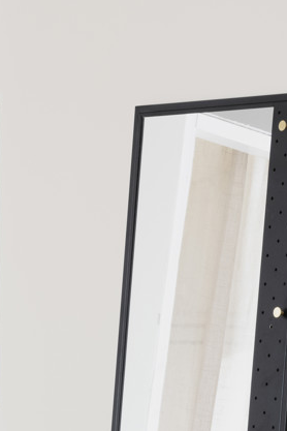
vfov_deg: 8.0
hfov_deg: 5.5
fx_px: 3013
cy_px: 591
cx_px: 172
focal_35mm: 252
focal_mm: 70
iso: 320
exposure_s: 1/20
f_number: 9
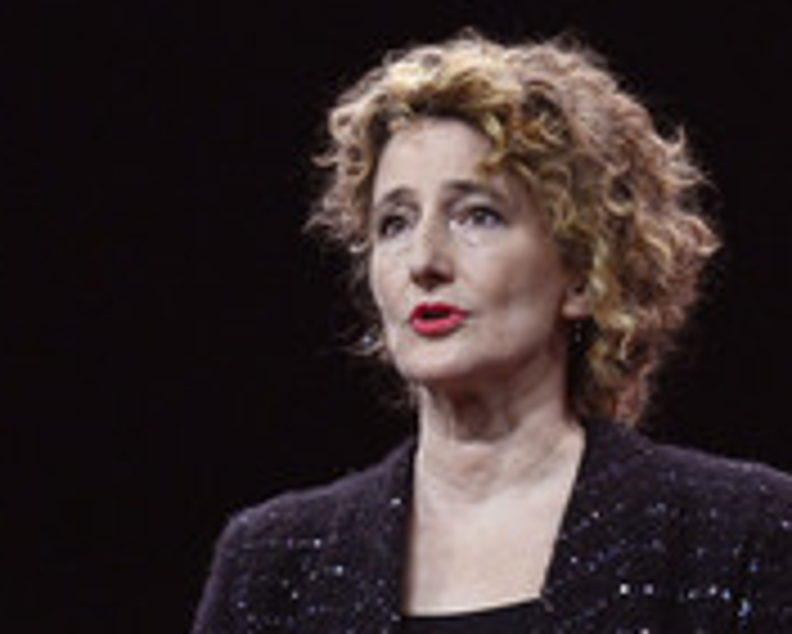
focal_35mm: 337
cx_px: 47
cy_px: 598
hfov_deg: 5.7
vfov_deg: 4.6
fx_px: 7904
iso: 10000
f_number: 5.6
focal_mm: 140
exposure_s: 1/250
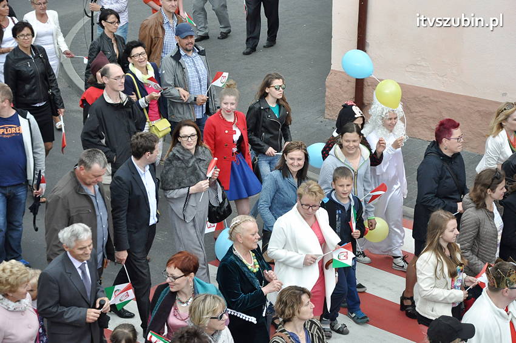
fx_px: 1332
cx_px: 258
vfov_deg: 14.7
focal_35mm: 93
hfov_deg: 21.9
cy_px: 172
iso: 1250
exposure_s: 1/800
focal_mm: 62
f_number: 7.1
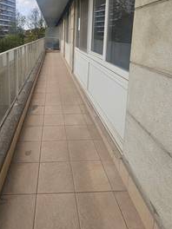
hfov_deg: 61.3
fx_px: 139
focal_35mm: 21
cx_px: 52
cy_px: 58
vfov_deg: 73.5
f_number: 2.2
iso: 50
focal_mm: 2.2
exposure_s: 1/1142
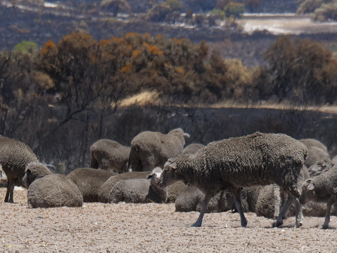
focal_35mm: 613
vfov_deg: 2.4
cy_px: 109
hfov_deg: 3.2
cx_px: 224
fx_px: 5967
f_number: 5
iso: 200
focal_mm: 100
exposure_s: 1/1600
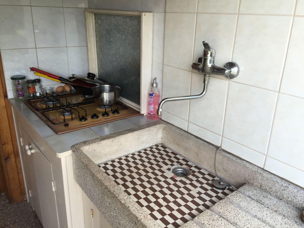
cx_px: 152
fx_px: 255
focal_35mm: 29
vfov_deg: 48.2
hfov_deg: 61.7
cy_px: 114
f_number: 2.2
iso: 50
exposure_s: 1/120
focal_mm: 4.15
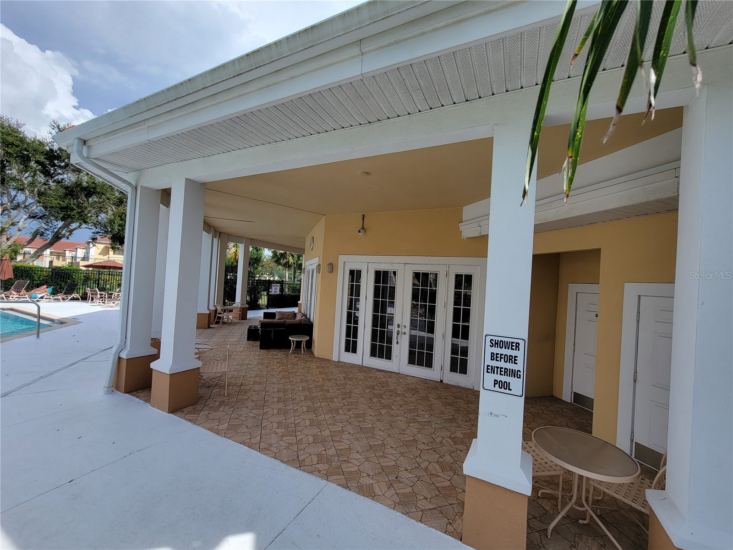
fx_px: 275
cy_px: 275
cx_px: 366
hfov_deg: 106.2
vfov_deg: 89.9
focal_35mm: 13
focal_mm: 2.2
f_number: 2.2
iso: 50
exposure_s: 1/1343
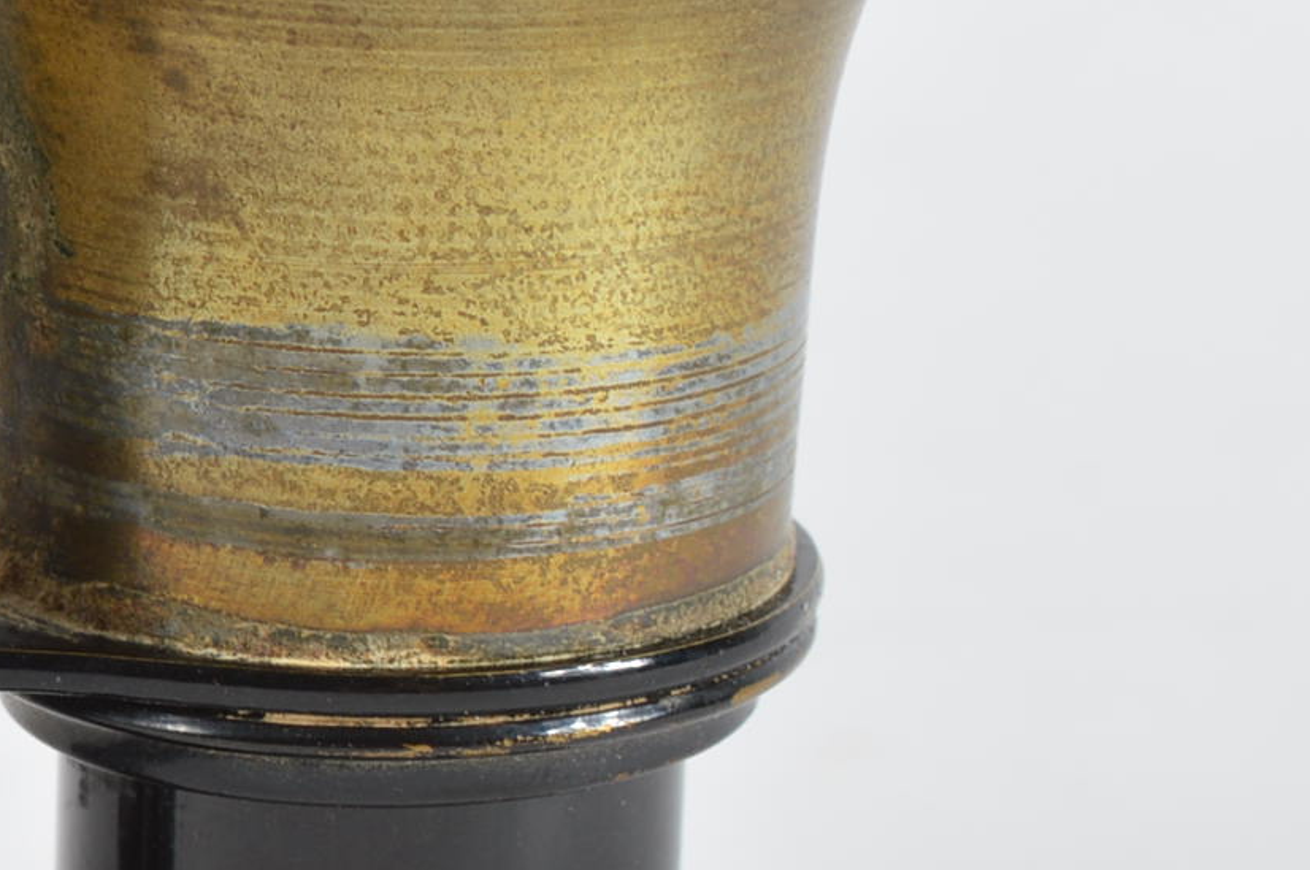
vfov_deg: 5.6
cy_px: 328
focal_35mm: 246
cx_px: -422
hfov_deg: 8.3
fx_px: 8936
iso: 100
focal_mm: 45
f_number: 9
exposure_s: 1/125
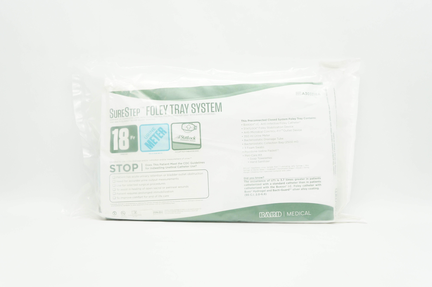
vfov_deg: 35.4
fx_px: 450
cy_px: 144
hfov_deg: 51.3
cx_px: 216
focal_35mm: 38
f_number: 6.3
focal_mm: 25
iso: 400
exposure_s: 1/50
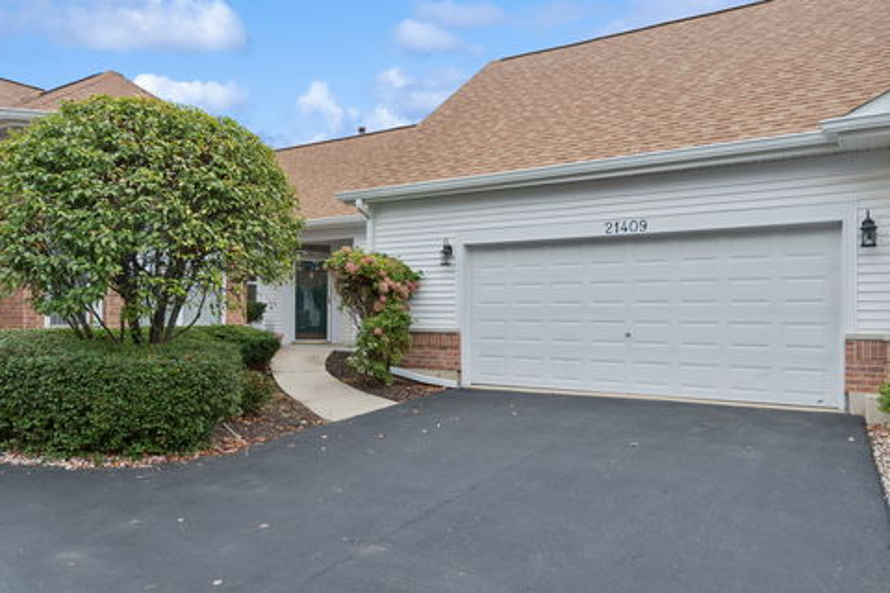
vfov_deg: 53.1
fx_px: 593
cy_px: 296
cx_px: 445
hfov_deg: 73.7
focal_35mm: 24
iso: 250
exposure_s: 1/125
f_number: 8
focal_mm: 16
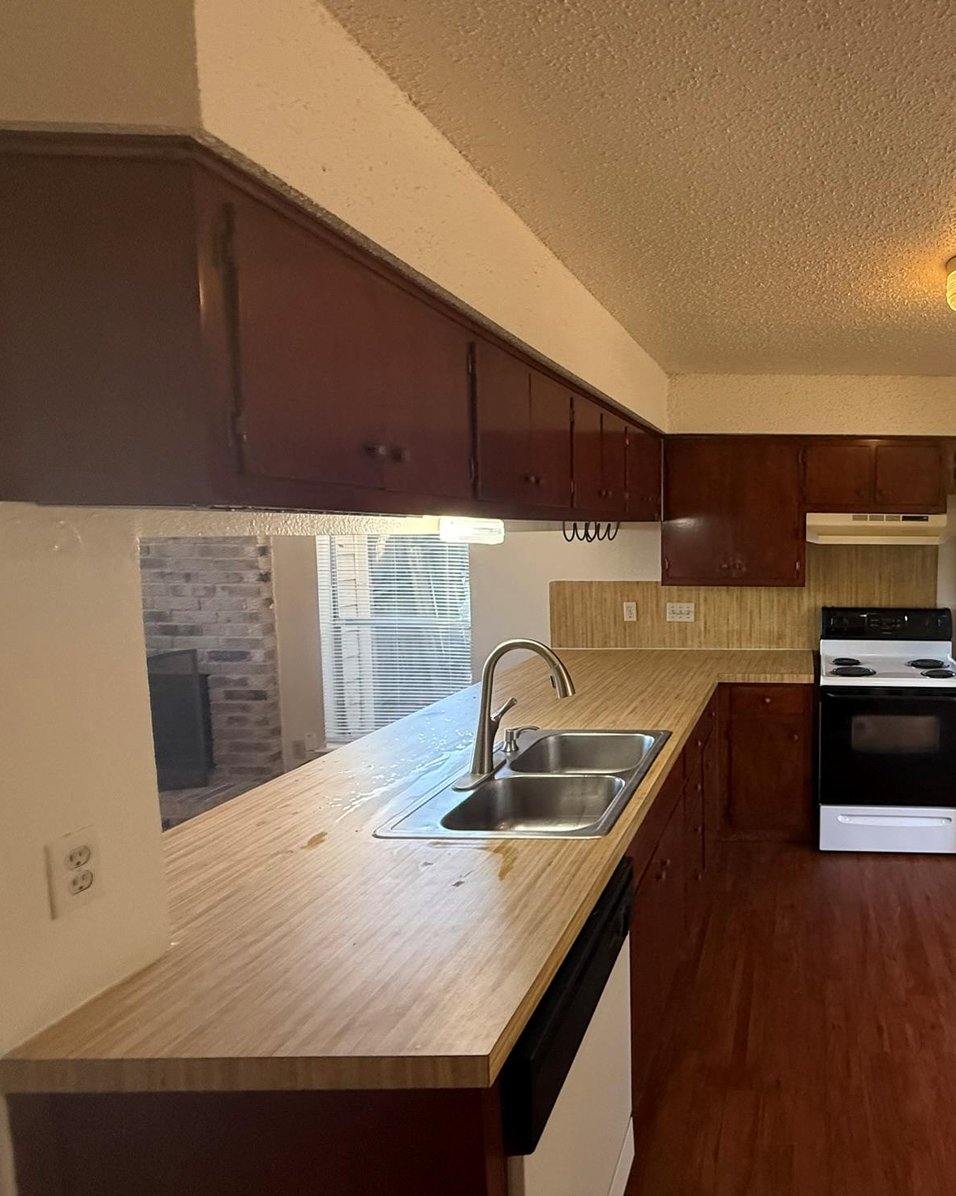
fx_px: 672
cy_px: 578
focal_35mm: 19
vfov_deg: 83.3
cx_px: 816
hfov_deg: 62.3
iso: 500
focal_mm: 2.22
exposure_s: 1/120
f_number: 2.2
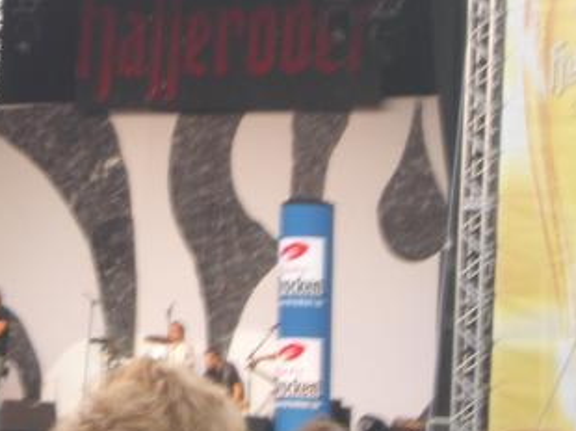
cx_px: 48
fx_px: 2544
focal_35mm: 153
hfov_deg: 12.8
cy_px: 56
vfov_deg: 9.6
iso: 50
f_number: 3.9
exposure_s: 1/13
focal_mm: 12.2
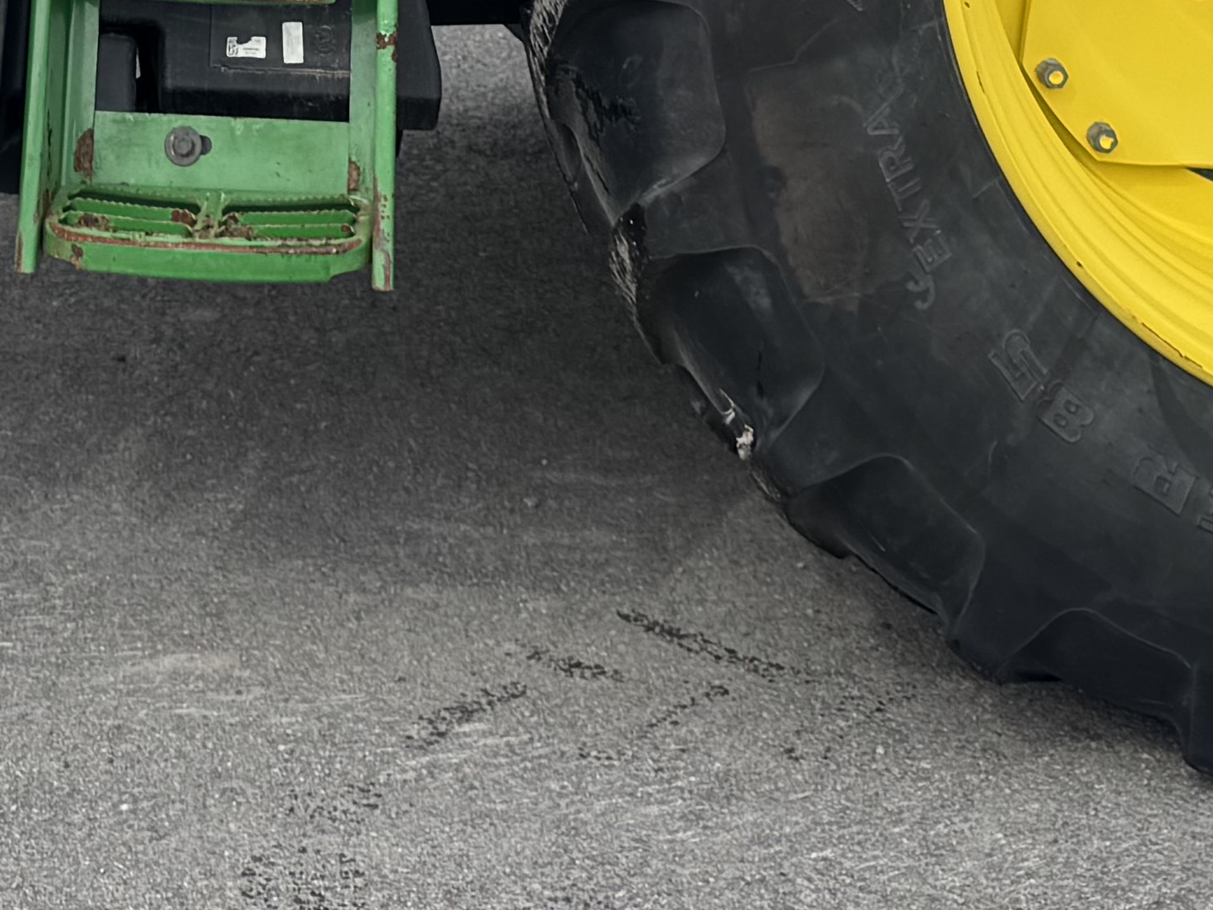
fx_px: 3259
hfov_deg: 20.8
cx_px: 195
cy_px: -803
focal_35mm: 93
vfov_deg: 13.9
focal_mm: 6.76
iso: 80
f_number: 1.78
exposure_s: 1/2833
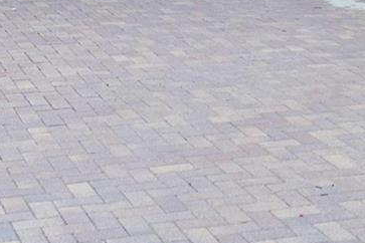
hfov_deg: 17.2
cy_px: -283
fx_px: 1206
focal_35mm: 119
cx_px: 206
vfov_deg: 10.4
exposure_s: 1/160
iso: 500
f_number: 4
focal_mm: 27
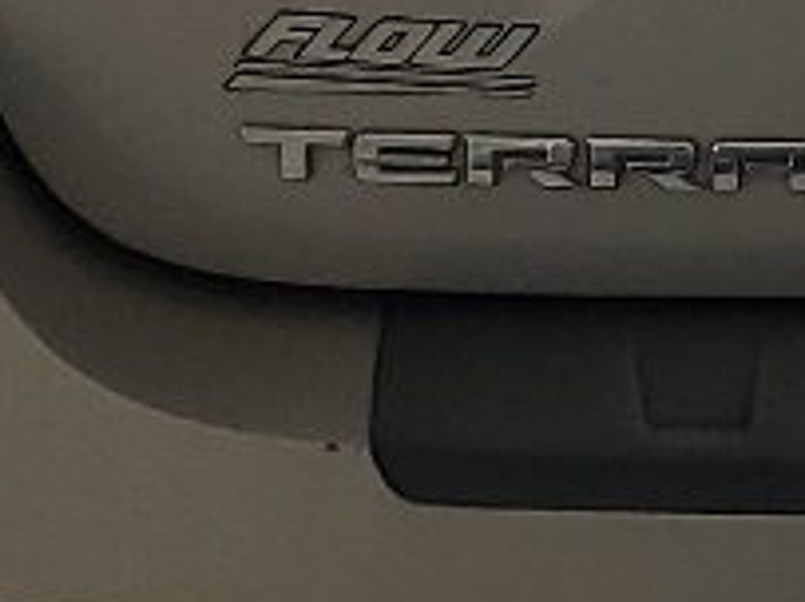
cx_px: 1547
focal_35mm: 205
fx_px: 4764
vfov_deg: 7.0
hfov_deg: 9.1
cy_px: -527
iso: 100
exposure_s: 1/60.2
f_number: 1.5
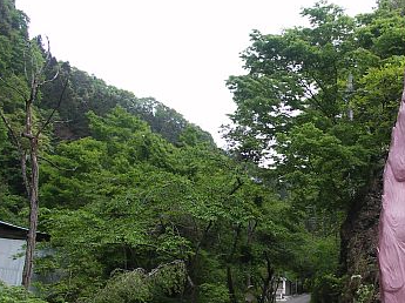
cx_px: 342
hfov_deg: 35.3
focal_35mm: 52
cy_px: 193
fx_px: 608
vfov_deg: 27.9
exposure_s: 1/125
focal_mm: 7.3
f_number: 4
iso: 50
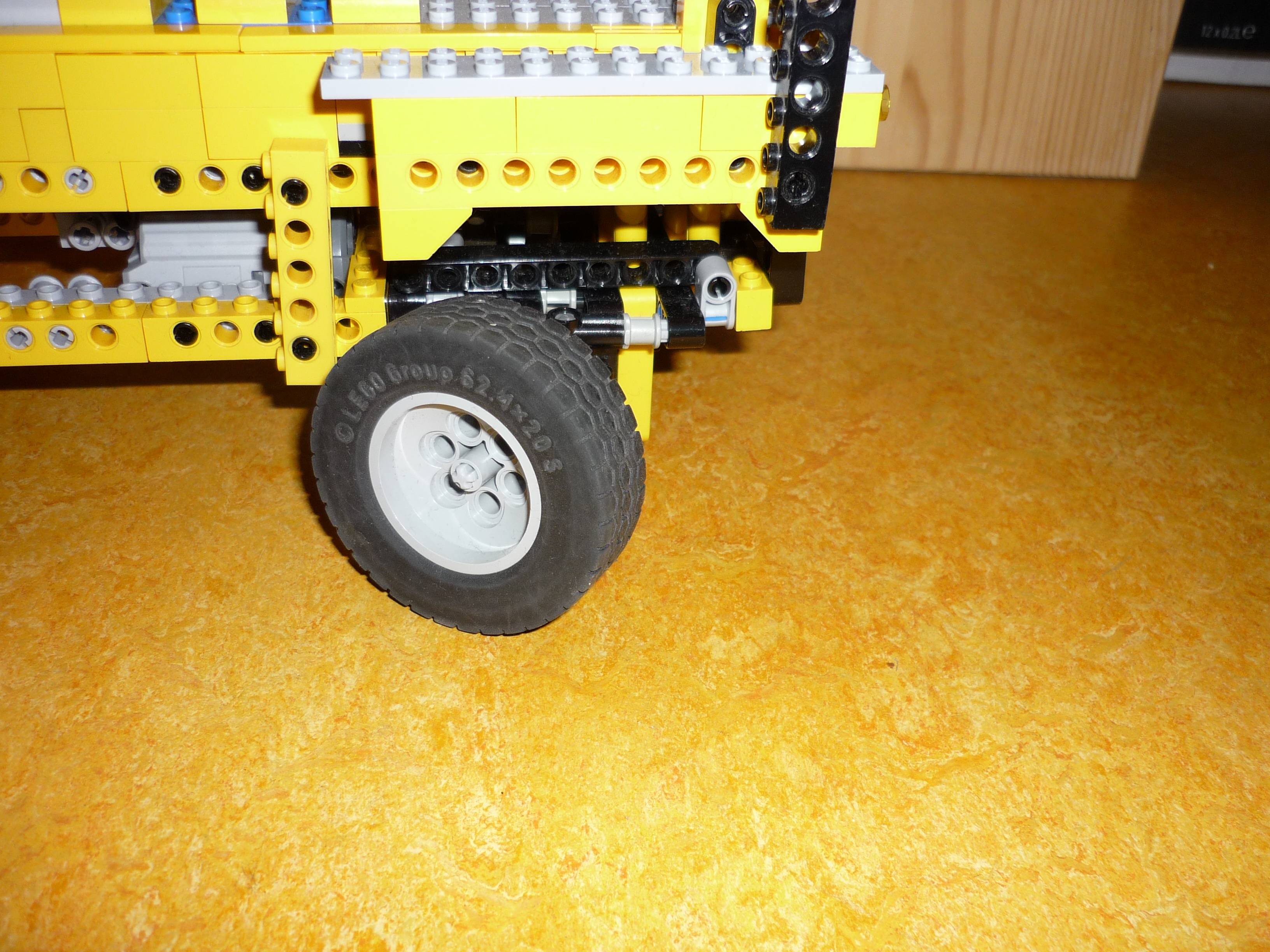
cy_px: 476
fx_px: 1211
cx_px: 635
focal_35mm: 33
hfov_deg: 55.4
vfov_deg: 42.9
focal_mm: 5.5
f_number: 2.8
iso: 100
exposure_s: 1/30
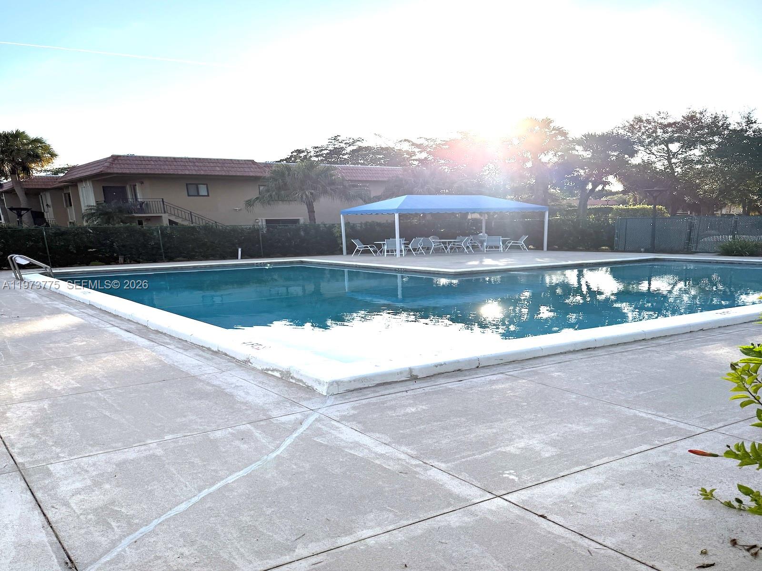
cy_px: 286
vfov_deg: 56.8
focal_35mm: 24
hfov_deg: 71.6
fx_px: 528
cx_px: 381
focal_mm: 6.76
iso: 125
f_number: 1.78
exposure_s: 1/10309
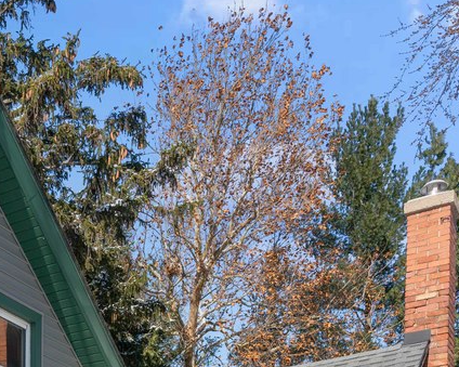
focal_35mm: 61
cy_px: 502
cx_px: -87
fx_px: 828
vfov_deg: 22.0
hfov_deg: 27.4
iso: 125
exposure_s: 1/250
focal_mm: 17
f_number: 10
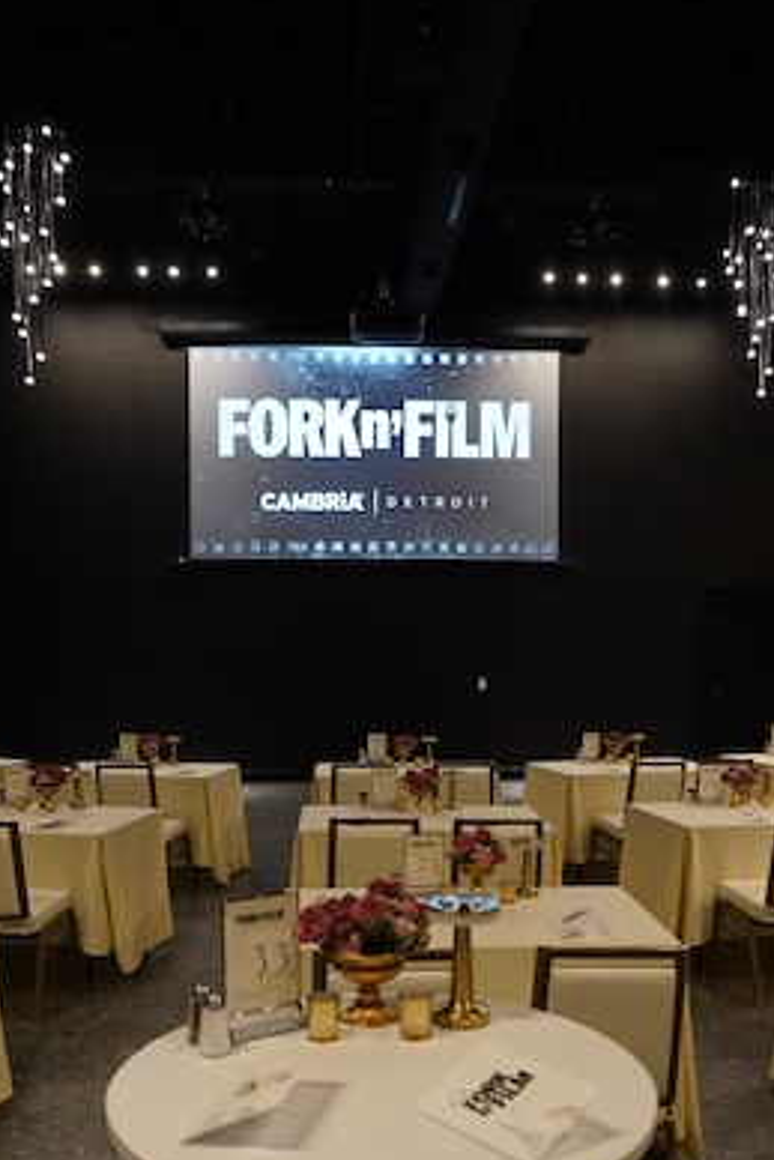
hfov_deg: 40.0
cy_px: 752
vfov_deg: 56.2
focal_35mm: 33
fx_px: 1063
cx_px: 394
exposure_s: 1/160
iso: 4000
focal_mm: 16
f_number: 2.8
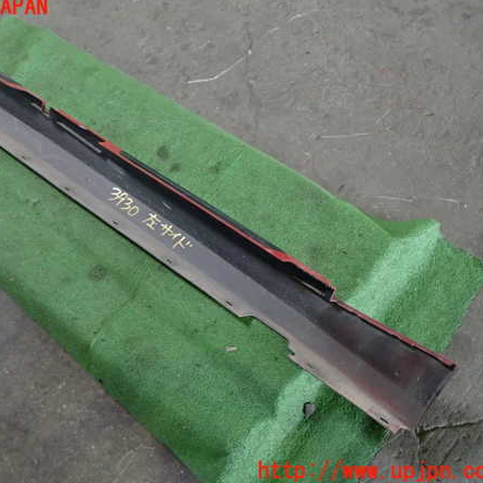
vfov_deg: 46.0
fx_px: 568
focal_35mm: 36
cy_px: 239
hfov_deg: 45.6
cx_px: 177
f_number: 2.3
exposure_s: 1/30
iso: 320
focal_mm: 5.4
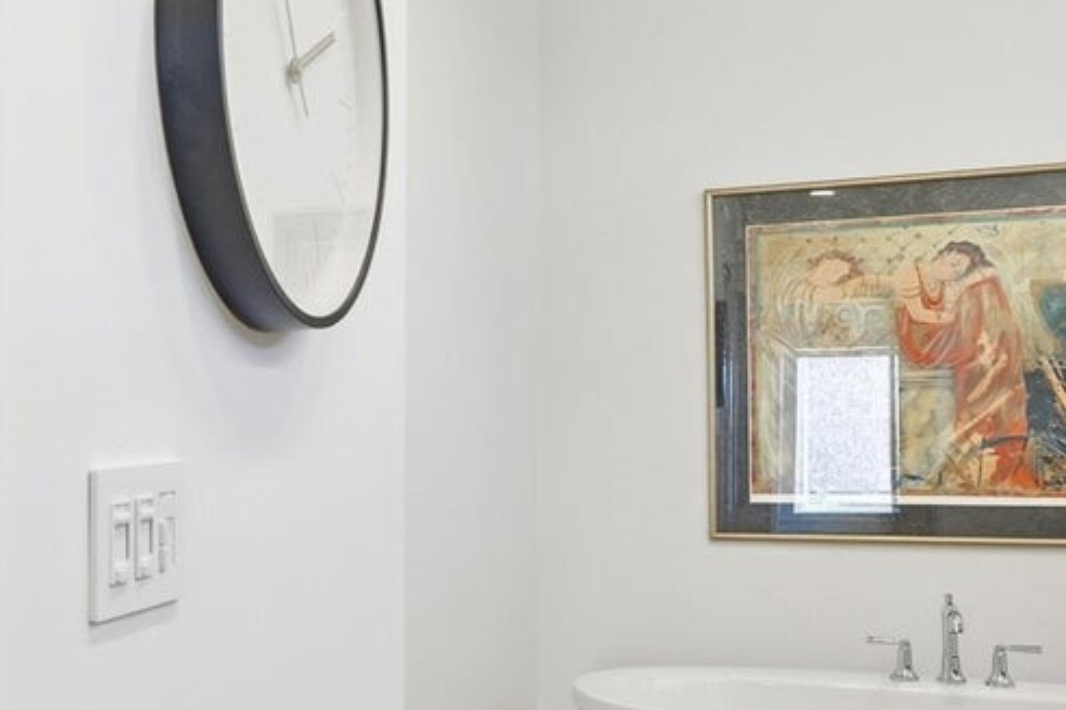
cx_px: 44
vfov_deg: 27.0
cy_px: 400
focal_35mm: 50
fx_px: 1480
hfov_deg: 36.3
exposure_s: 1/250
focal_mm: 16
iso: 160
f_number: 8
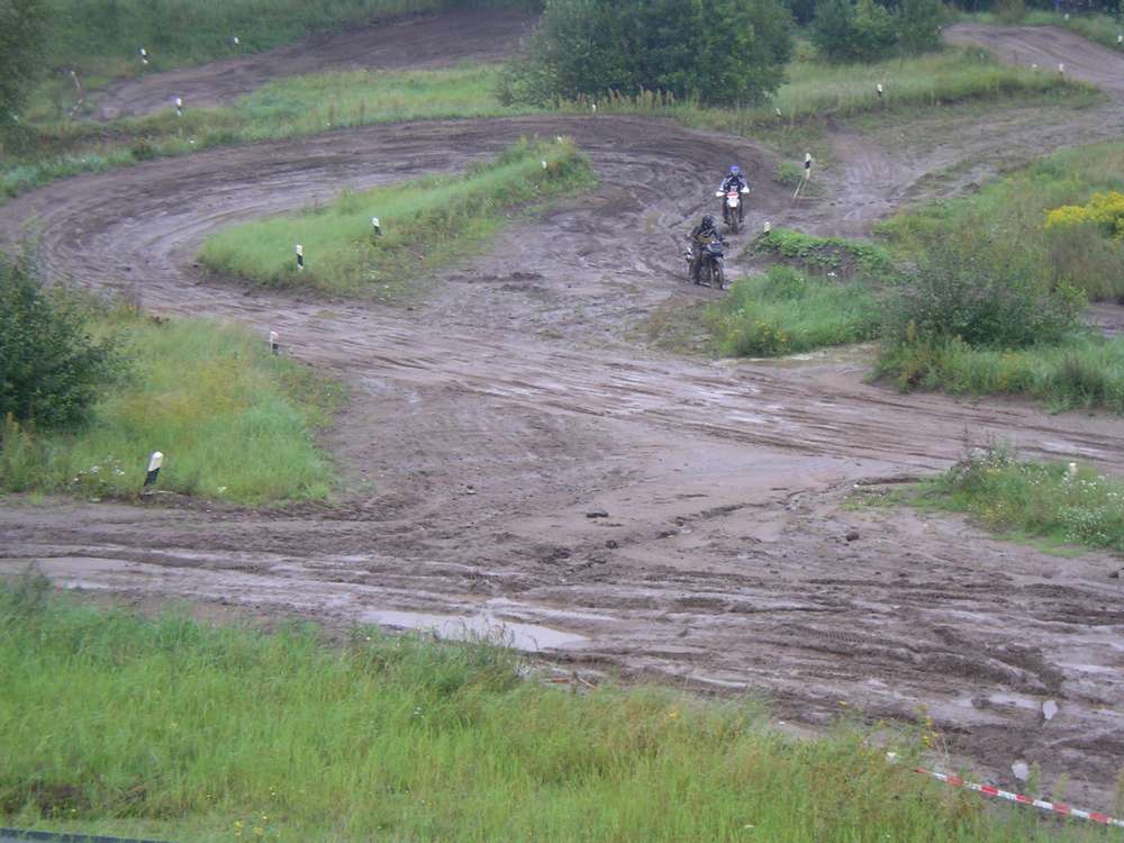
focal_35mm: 104
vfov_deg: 14.2
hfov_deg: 18.9
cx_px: 562
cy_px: 422
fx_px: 3377
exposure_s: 1/125
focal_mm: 16
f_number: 3.9
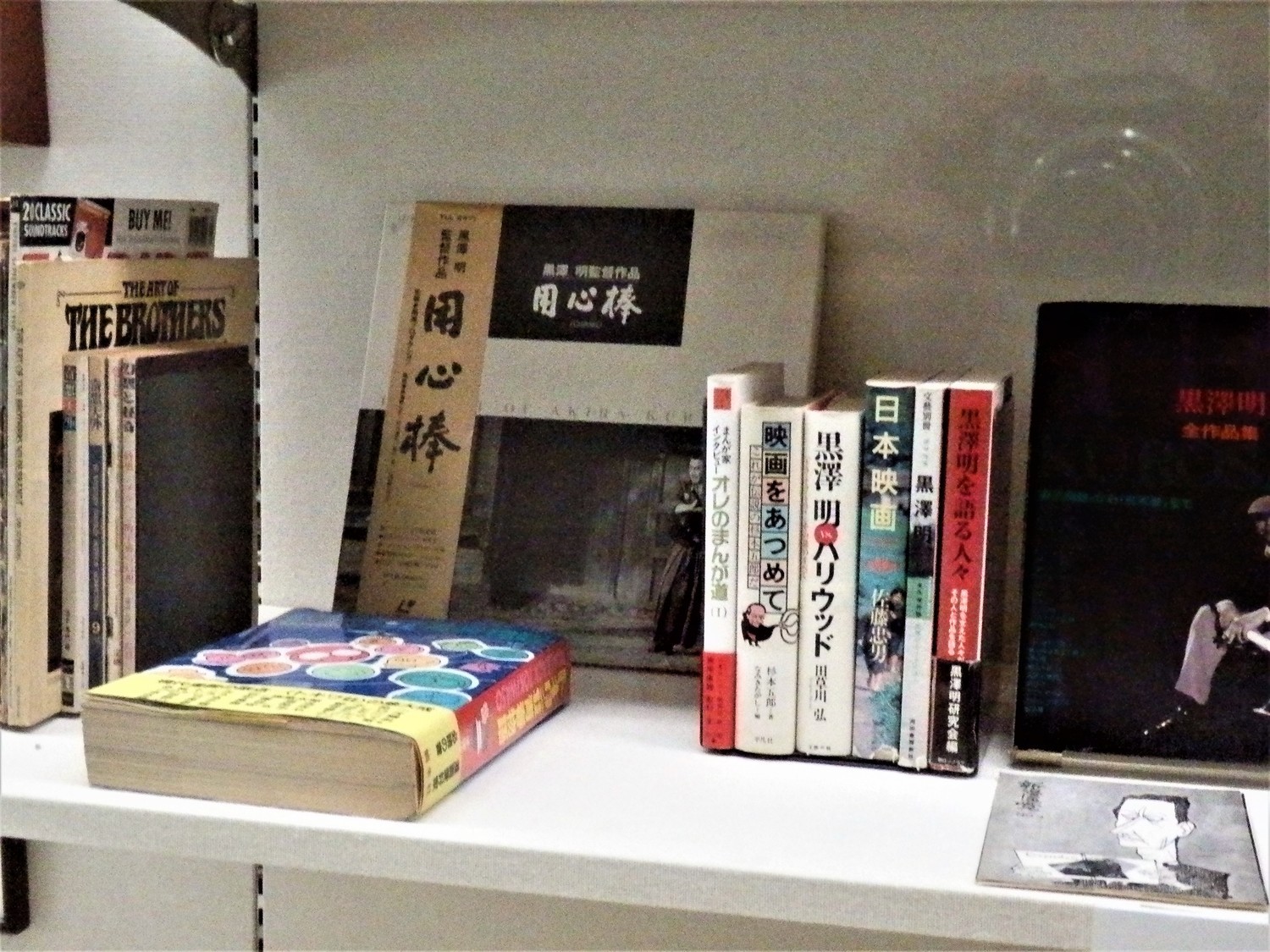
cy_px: 476
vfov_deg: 29.7
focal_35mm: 49
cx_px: 635
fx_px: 1798
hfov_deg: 38.9
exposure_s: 1/125
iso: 3200
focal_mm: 8.9
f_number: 4
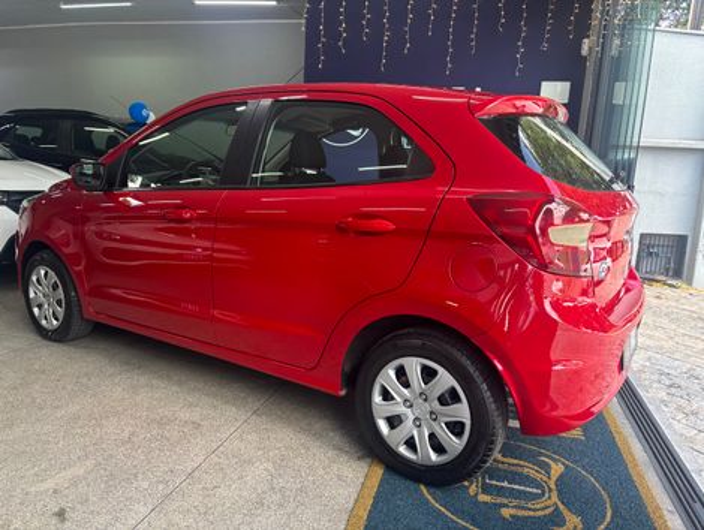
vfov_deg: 53.2
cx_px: 352
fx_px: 530
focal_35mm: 26
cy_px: 265
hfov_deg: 67.2
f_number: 1.6
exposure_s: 1/120
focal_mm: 5.96
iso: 100
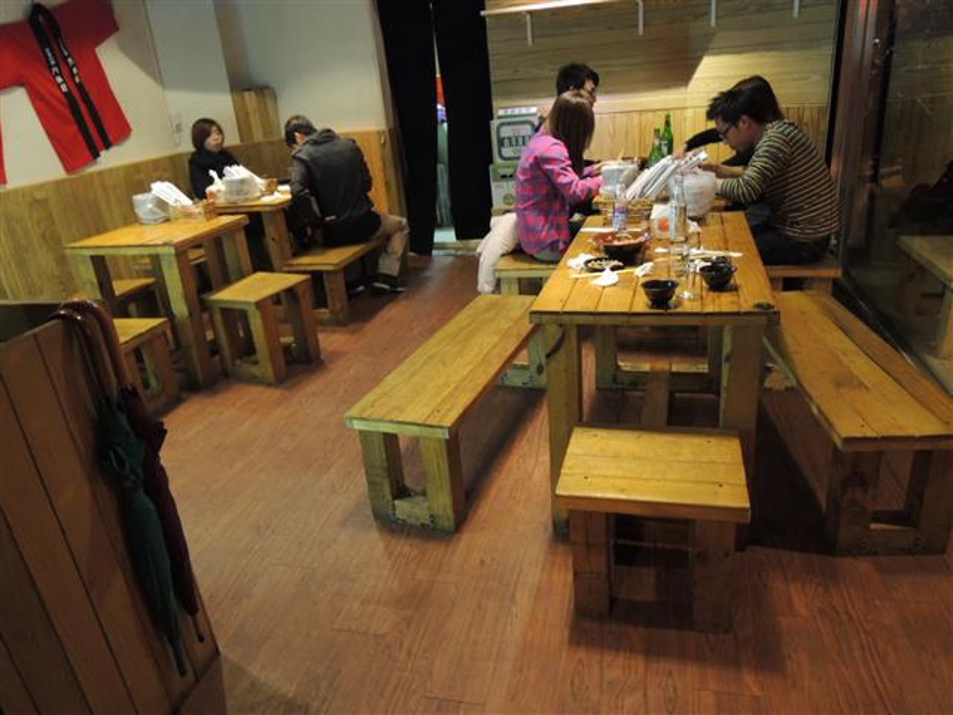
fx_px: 661
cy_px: 358
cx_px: 476
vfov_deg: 56.8
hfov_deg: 71.6
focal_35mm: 24
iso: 640
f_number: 2.2
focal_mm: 4.3
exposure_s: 1/8
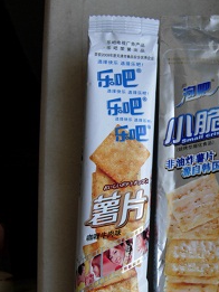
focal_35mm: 54
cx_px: 140
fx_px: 455
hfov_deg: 26.9
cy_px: 214
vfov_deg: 34.9
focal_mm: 7.5
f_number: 2.7
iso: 50
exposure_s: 1/21.9
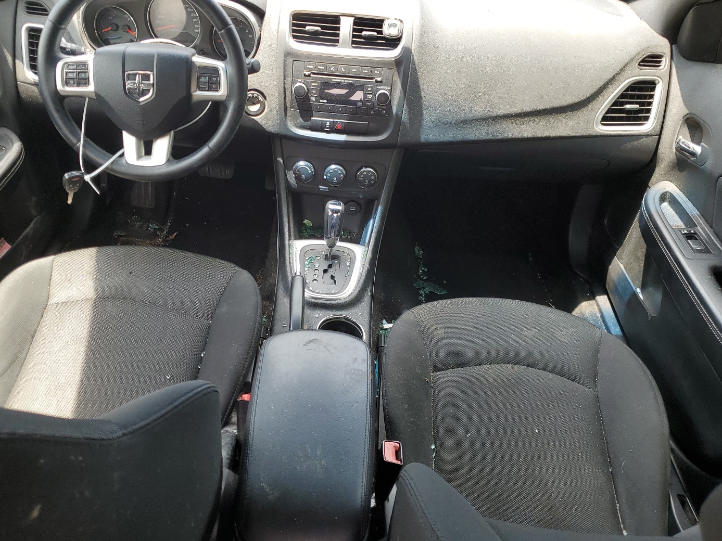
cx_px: 353
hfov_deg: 60.0
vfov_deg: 46.8
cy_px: 273
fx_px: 626
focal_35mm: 30
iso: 50
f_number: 1.5
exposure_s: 1/222
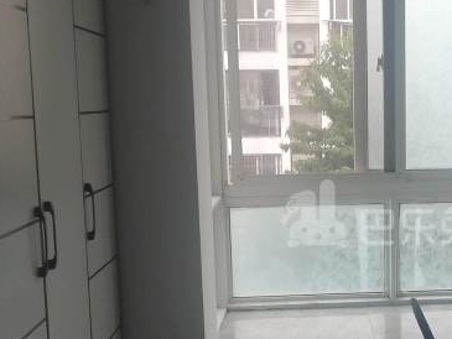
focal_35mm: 57
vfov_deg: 25.6
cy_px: 214
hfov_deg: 32.6
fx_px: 745
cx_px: 379
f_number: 1.8
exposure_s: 1/100
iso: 64
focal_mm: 3.62
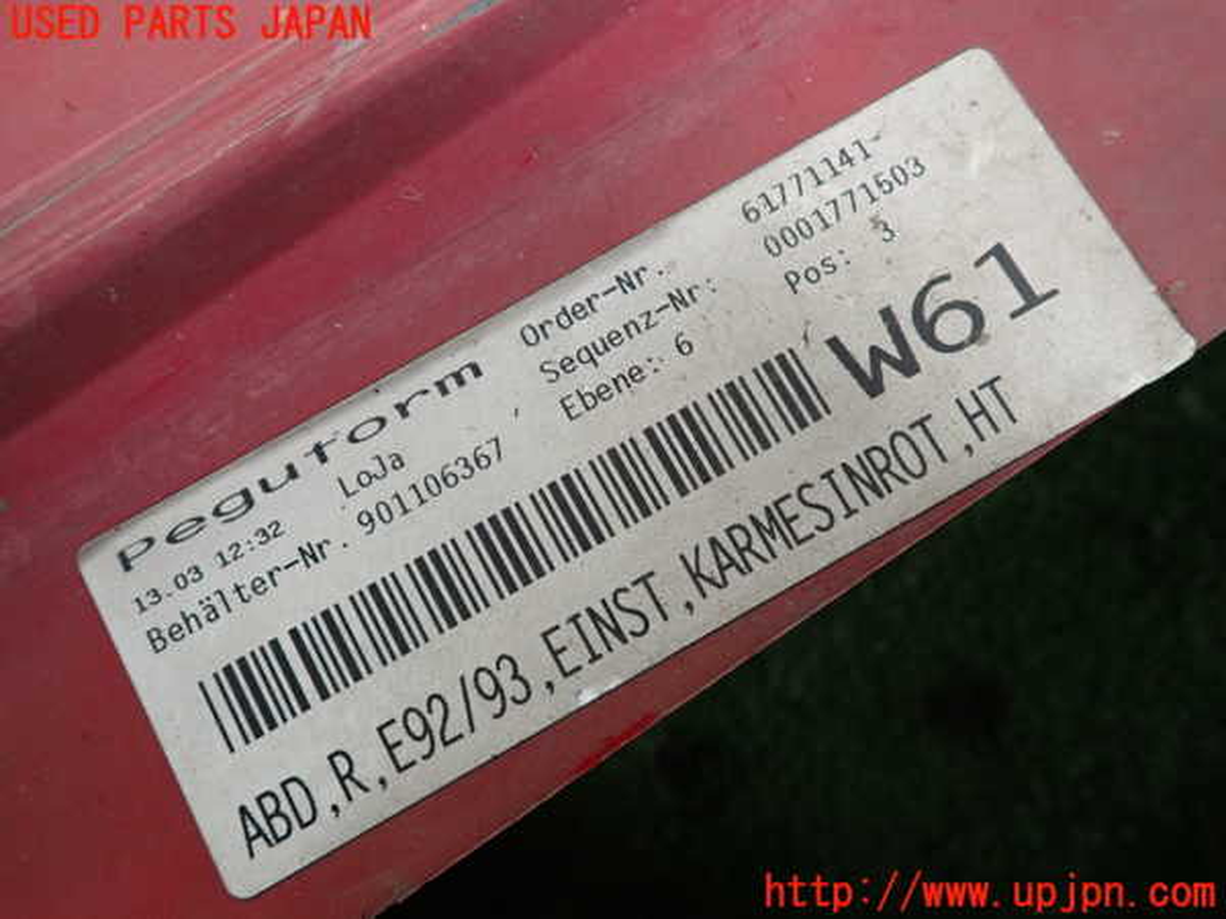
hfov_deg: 63.4
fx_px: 992
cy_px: 460
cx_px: 613
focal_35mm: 28
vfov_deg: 49.7
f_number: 2.2
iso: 200
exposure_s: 1/125
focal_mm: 5.05
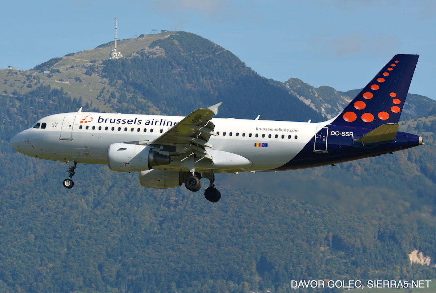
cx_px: 218
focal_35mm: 330
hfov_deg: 6.2
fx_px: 4006
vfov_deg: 4.2
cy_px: 146
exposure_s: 1/800
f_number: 6.3
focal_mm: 220
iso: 100
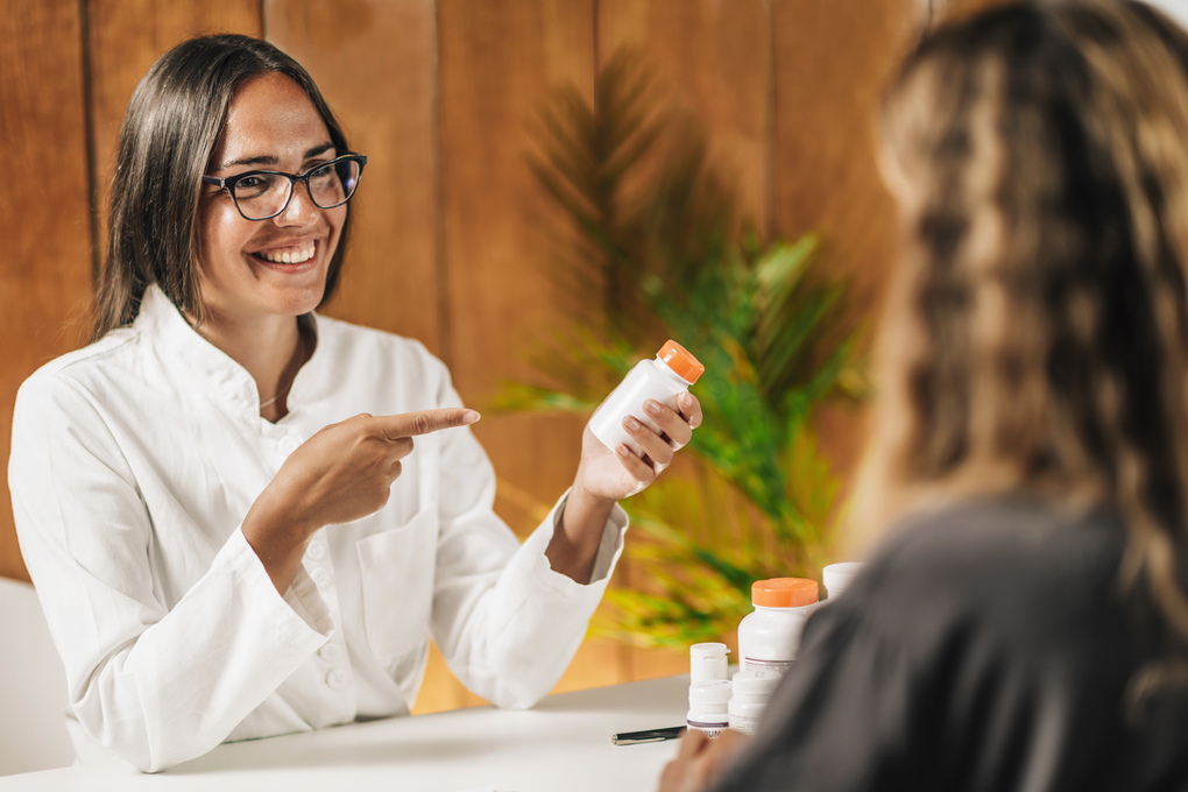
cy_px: 396
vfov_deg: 16.1
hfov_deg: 23.9
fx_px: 2805
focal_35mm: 85
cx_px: 594
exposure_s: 1/160
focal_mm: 85
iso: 64
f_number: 1.8
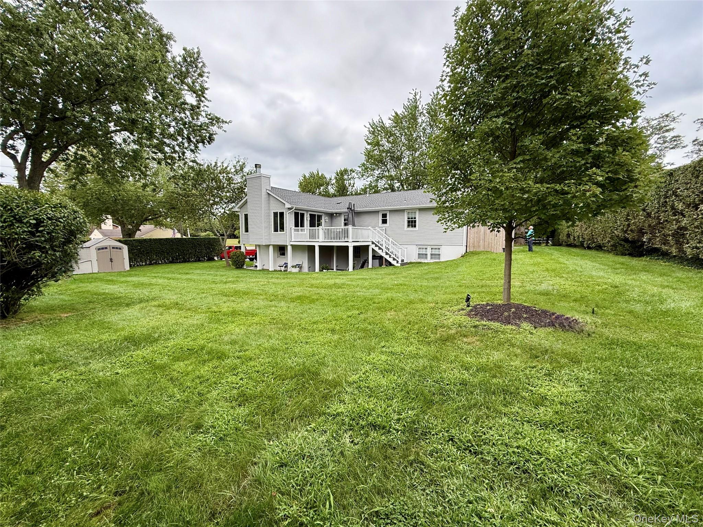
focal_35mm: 14
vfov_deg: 85.7
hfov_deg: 102.1
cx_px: 352
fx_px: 284
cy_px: 264
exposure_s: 1/445
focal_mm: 2.22
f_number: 2.2
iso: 64
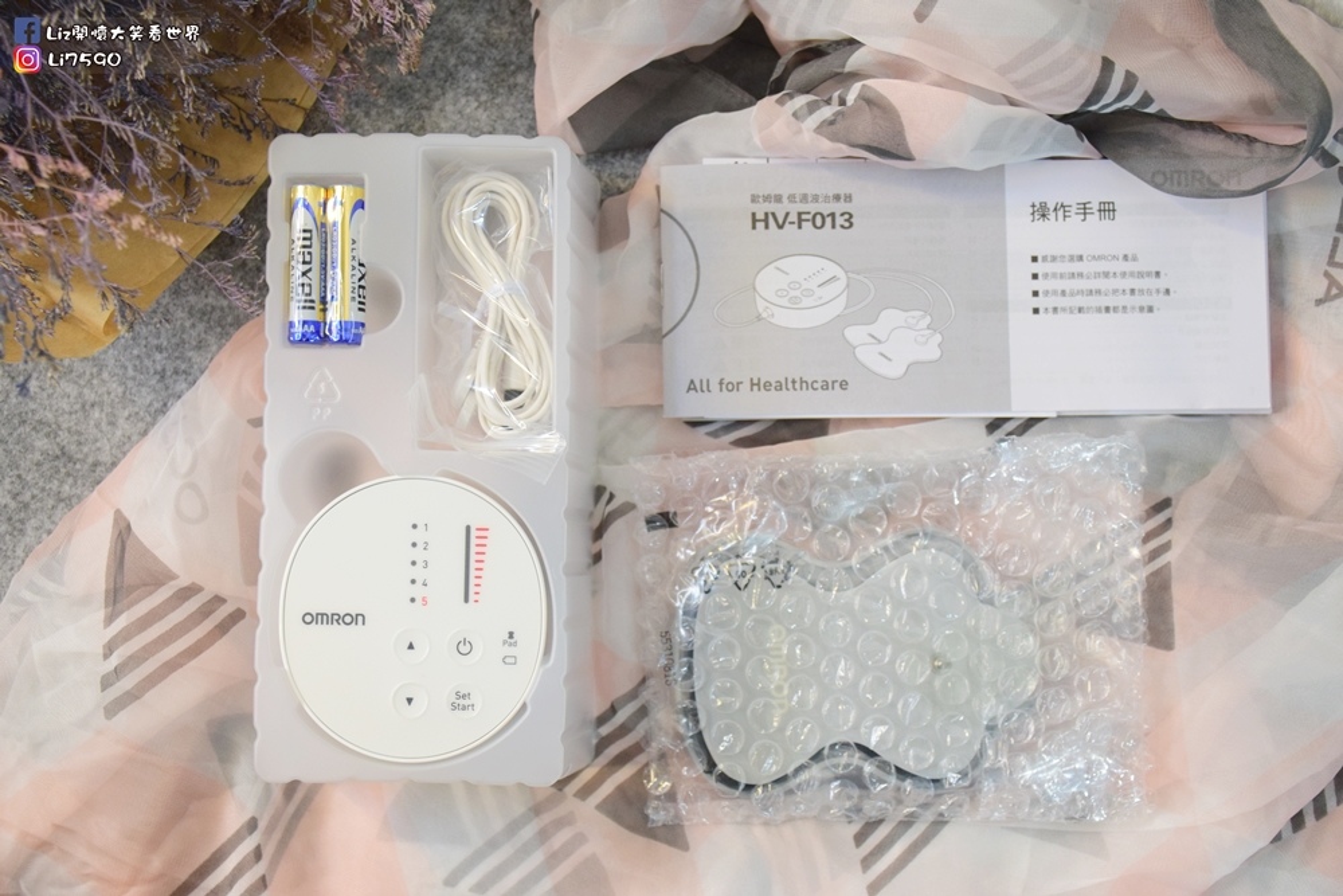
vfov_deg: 28.1
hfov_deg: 41.1
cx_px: 672
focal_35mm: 48
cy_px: 448
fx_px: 1791
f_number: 6.3
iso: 1600
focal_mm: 32
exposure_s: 1/160
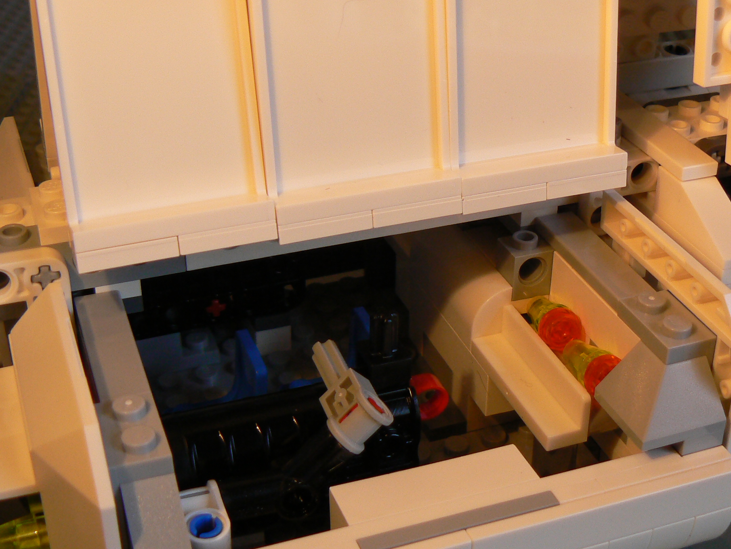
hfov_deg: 34.3
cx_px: 408
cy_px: 274
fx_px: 1183
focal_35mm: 56
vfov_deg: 26.1
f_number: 3.2
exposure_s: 1/160
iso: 100
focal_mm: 6
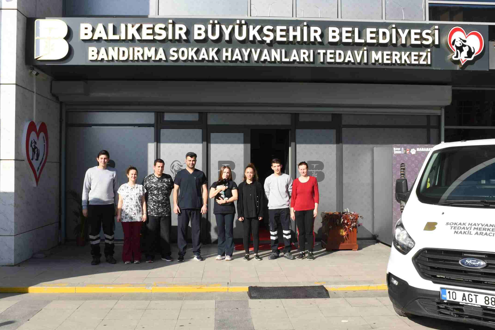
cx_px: 255
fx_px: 495
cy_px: 164
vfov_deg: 36.9
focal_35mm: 36
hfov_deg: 53.1
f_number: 14
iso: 250
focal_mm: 20
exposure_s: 1/160
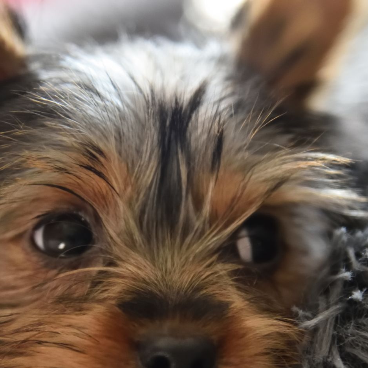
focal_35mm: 223
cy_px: 256
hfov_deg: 7.8
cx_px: 125
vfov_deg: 7.8
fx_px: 2682
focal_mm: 120
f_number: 4
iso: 5600
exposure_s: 1/125
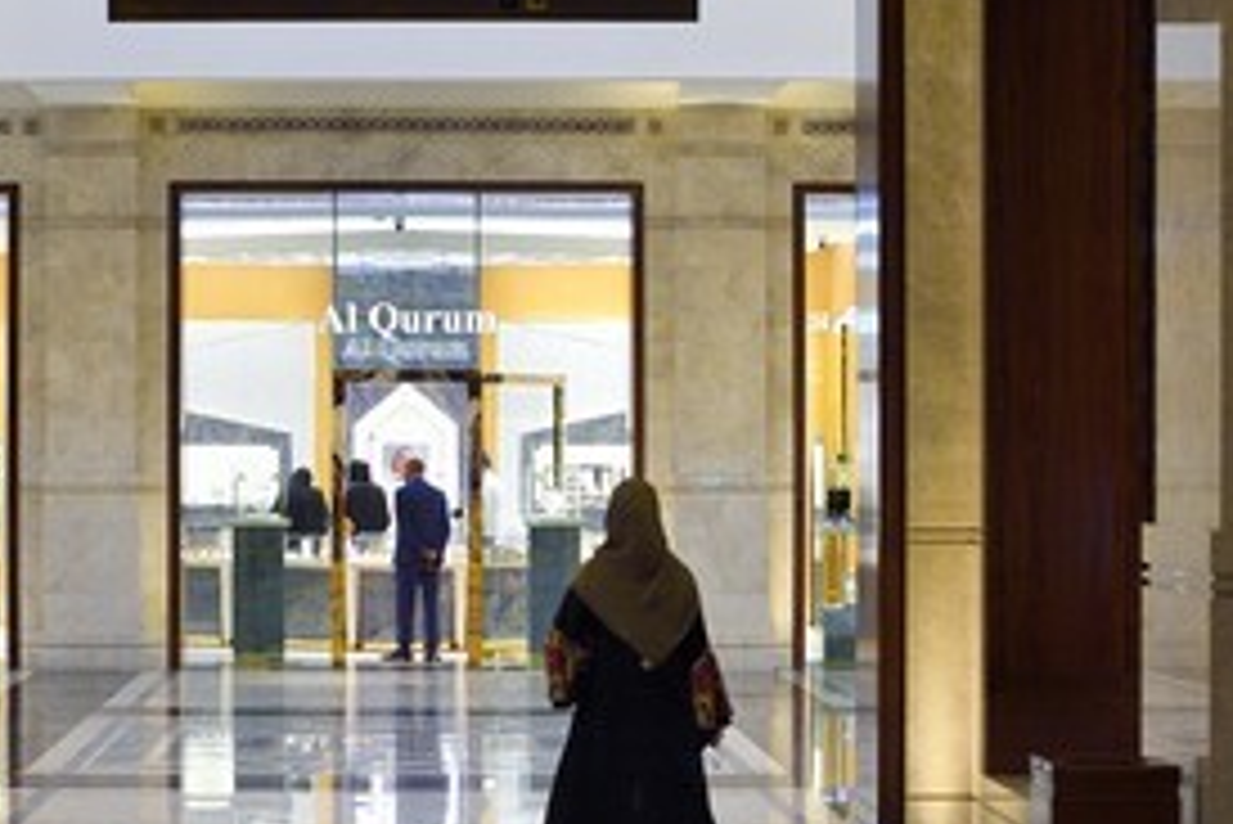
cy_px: 504
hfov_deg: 22.0
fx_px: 3153
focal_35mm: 92
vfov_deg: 14.9
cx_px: 400
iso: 1600
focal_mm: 60
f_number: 6.3
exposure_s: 1/125
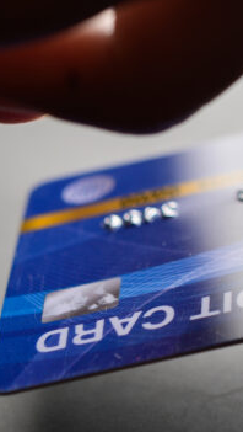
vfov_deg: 11.7
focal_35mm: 183
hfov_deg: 6.4
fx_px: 2092
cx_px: 545
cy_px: 93
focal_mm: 60
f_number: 5.6
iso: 100
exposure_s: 1/160
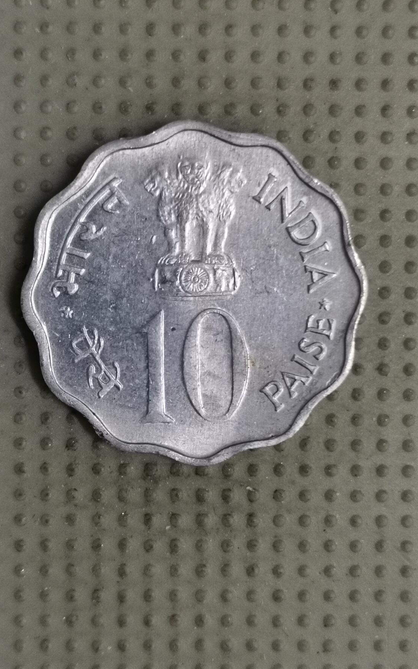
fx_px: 1021
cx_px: 174
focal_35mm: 56
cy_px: 338
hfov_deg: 23.1
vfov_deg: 36.3
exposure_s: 1/30
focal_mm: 4.75
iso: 250
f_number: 1.8
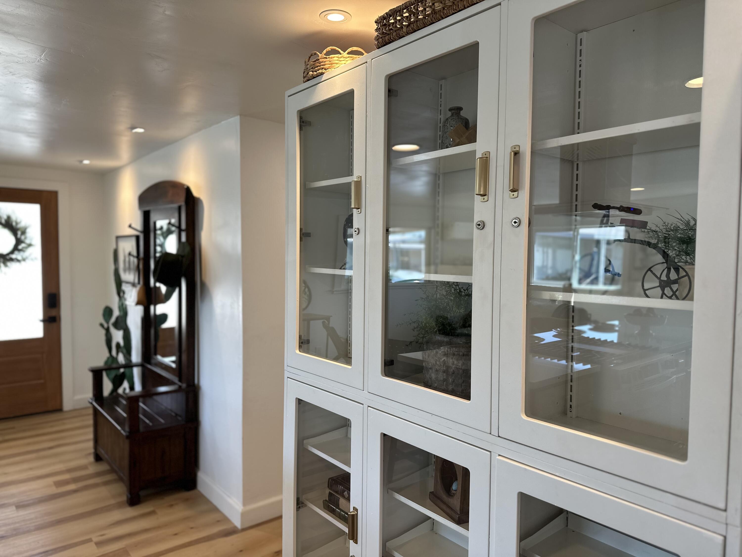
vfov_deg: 56.8
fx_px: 514
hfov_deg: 71.6
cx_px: 371
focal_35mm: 24
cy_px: 278
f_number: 1.78
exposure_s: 1/120
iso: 80
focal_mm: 6.86
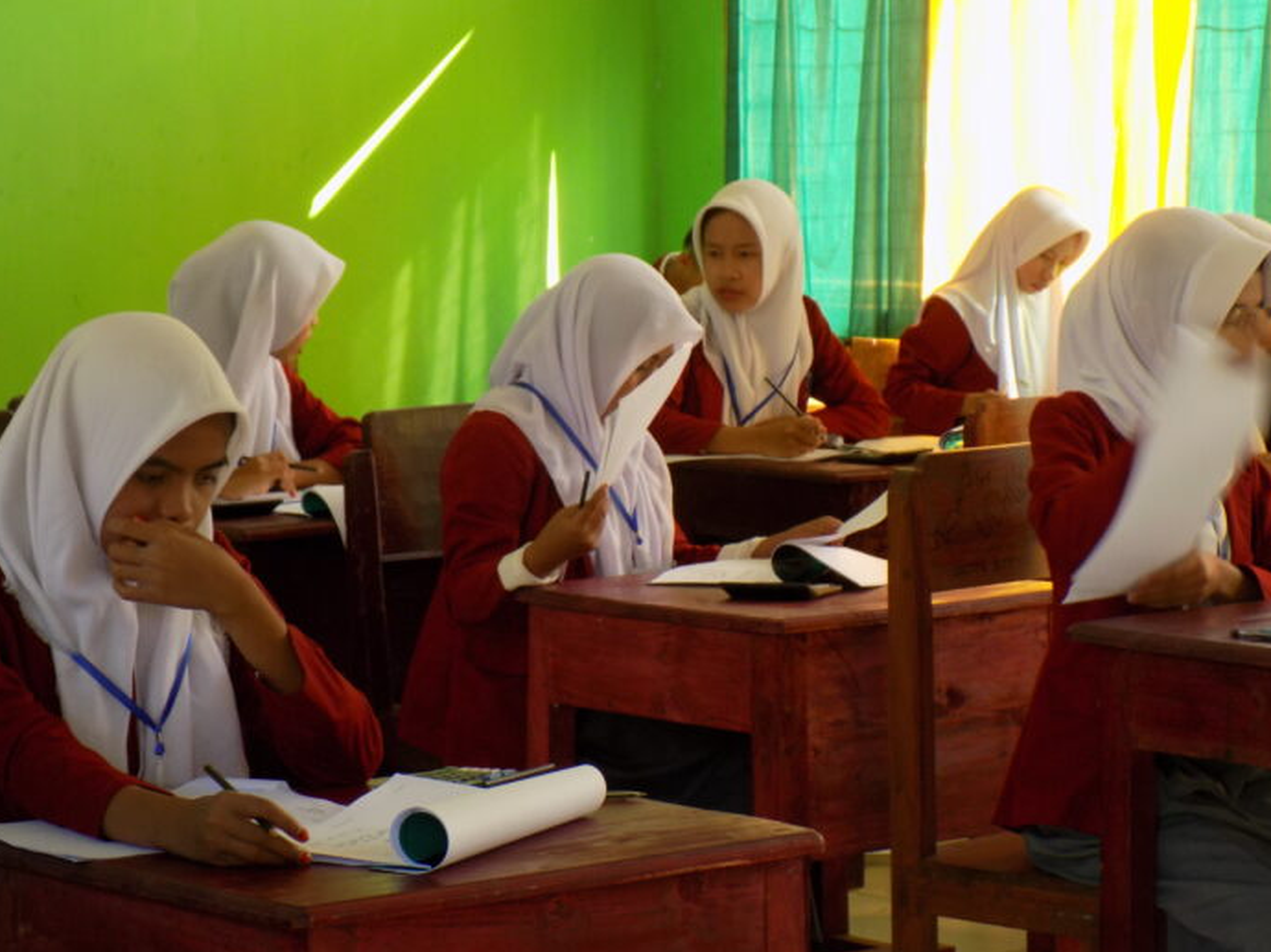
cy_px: 427
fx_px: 3964
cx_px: 608
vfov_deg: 13.7
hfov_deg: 18.2
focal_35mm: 108
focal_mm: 17.2
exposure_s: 1/30
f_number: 4.6
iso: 125
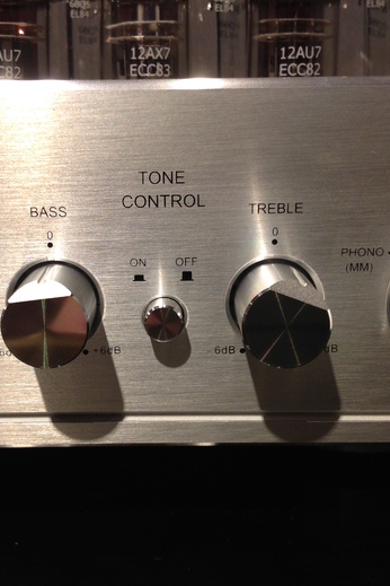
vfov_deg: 40.3
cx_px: 162
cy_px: 293
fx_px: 796
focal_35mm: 49
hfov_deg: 27.5
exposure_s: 1/15
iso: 80
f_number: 2.4
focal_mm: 4.28
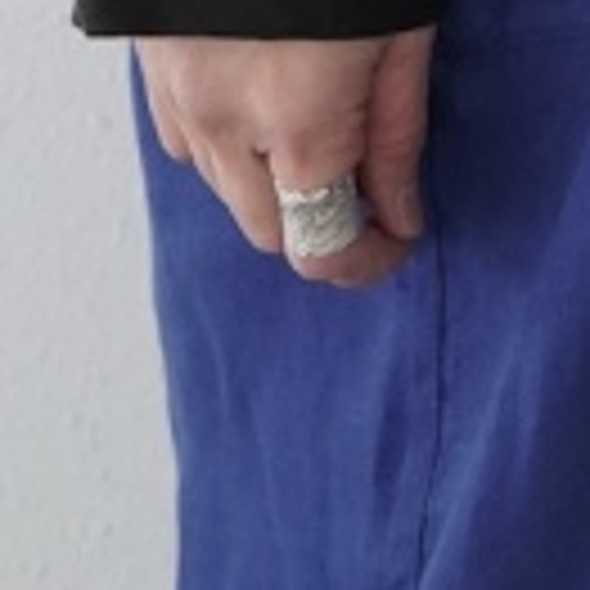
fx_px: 4319
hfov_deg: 7.6
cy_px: -576
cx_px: 973
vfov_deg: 7.5
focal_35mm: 224
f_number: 5.6
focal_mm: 36
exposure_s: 1/160
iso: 4000
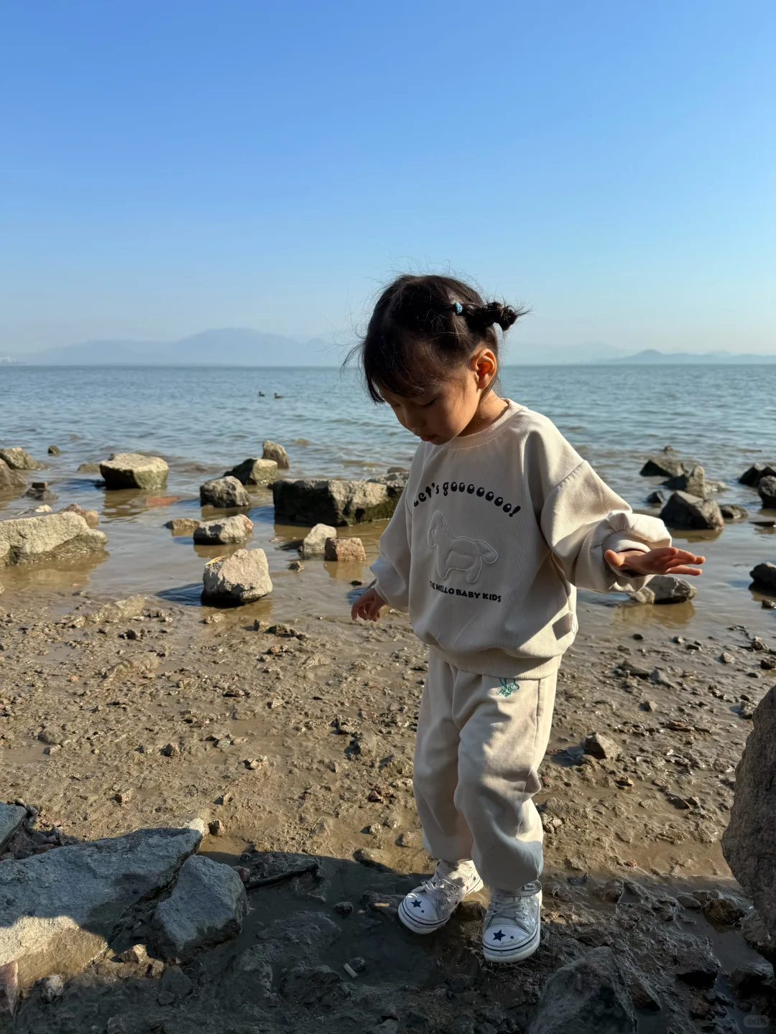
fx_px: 717
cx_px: 388
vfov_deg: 71.6
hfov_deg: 56.8
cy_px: 517
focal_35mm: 24
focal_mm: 6.76
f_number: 1.78
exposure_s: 1/3759
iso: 80
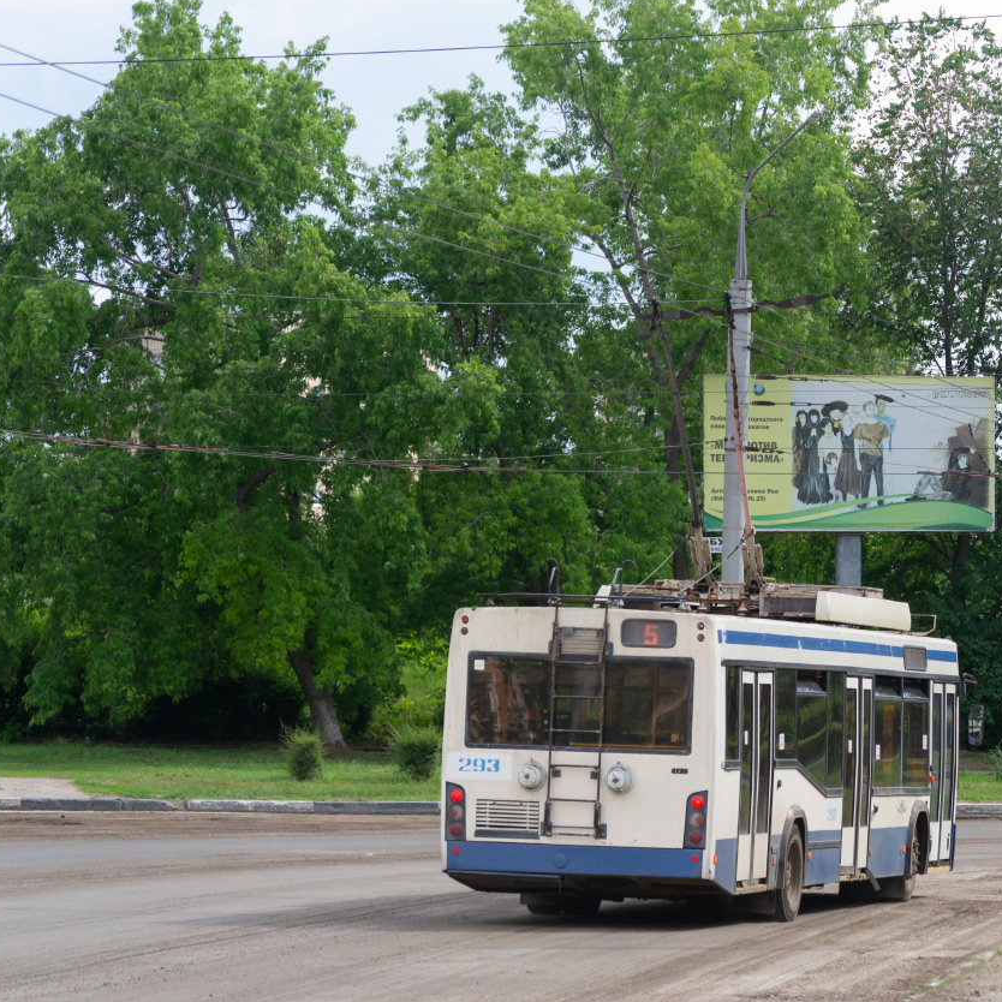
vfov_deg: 11.1
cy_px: 499
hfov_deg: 11.0
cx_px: 745
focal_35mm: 158
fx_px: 5174
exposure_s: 1/1000
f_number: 6.3
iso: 400
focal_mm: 82
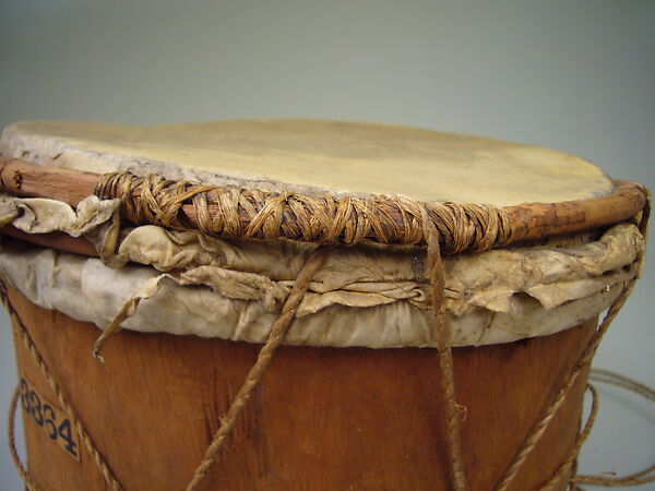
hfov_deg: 63.4
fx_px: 530
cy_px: 246
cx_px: 328
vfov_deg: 49.7
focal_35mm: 28
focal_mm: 4.6
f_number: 2.8
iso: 100
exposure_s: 1/30
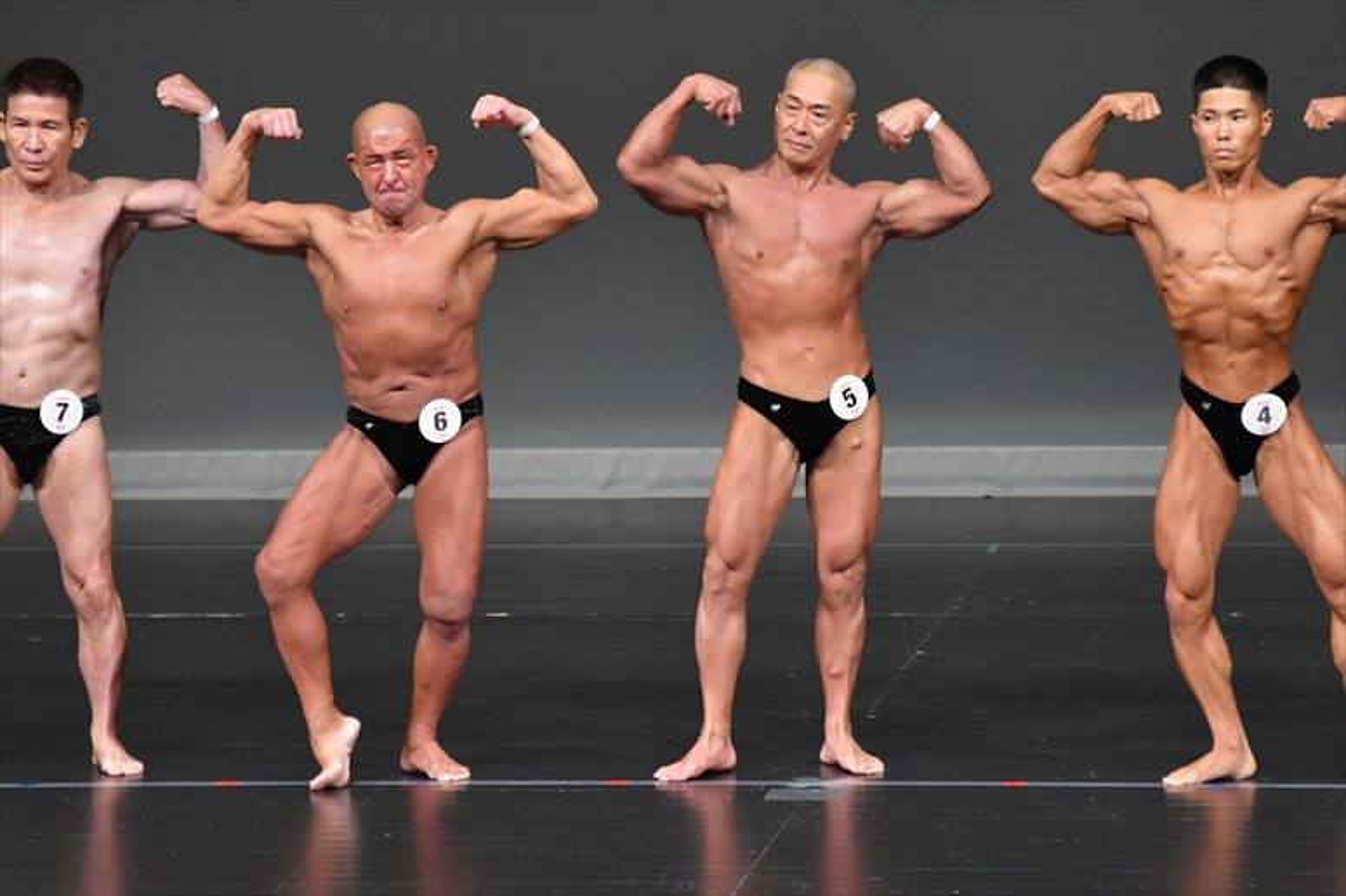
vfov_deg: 4.0
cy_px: 448
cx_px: 673
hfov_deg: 6.0
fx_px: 12893
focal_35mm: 345
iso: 4000
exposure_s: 1/400
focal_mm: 230
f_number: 5.6
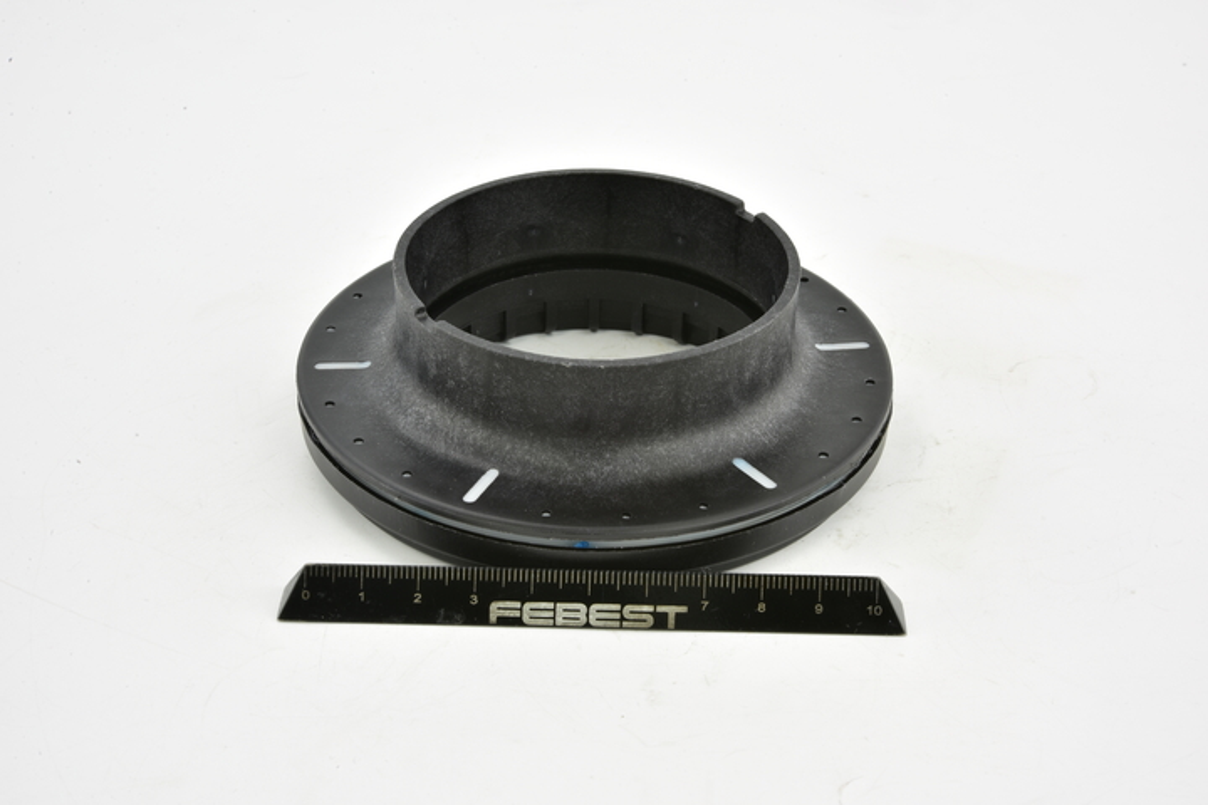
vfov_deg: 22.6
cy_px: 402
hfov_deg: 33.4
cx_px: 604
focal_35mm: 60
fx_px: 2013
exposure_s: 1/2
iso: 64
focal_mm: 60
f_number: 29
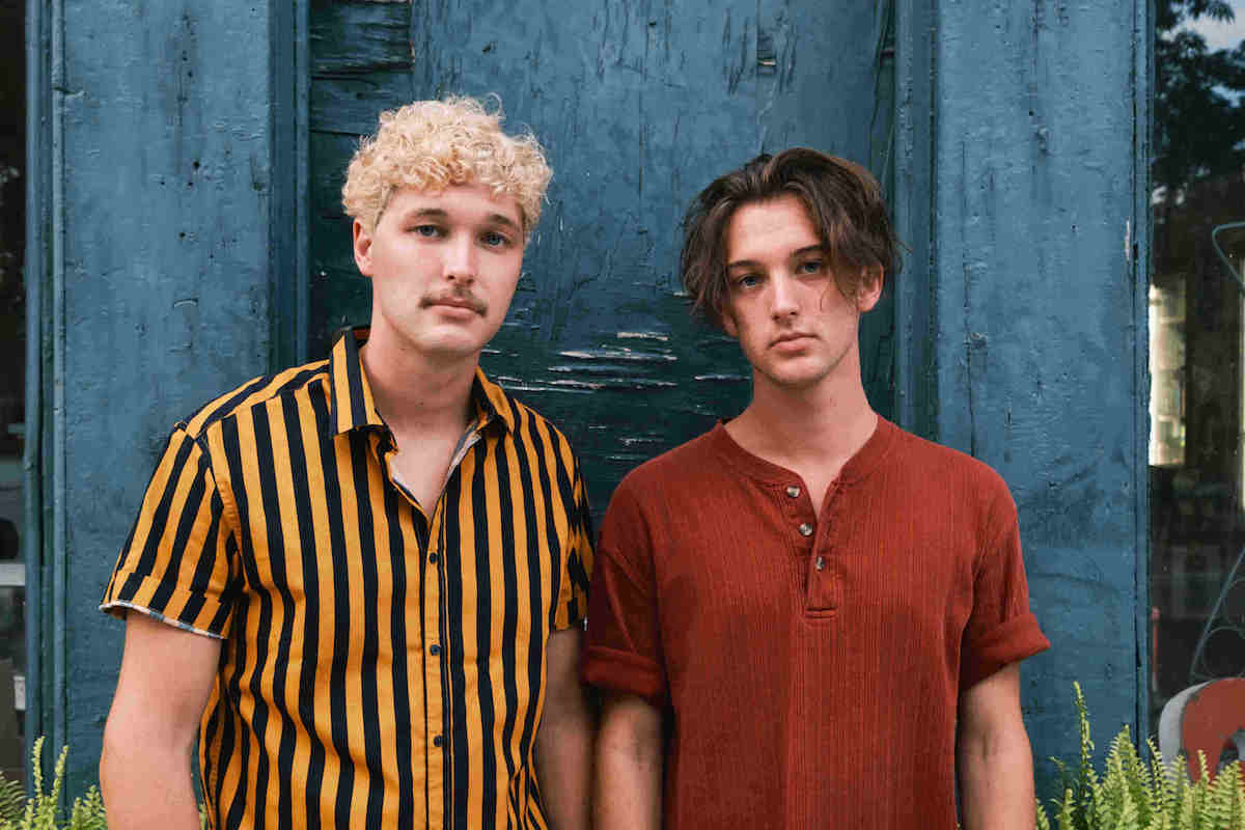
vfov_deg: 36.9
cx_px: 622
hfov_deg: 53.1
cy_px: 415
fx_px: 1245
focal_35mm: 36
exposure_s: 1/125
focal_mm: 24
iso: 800
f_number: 5.6
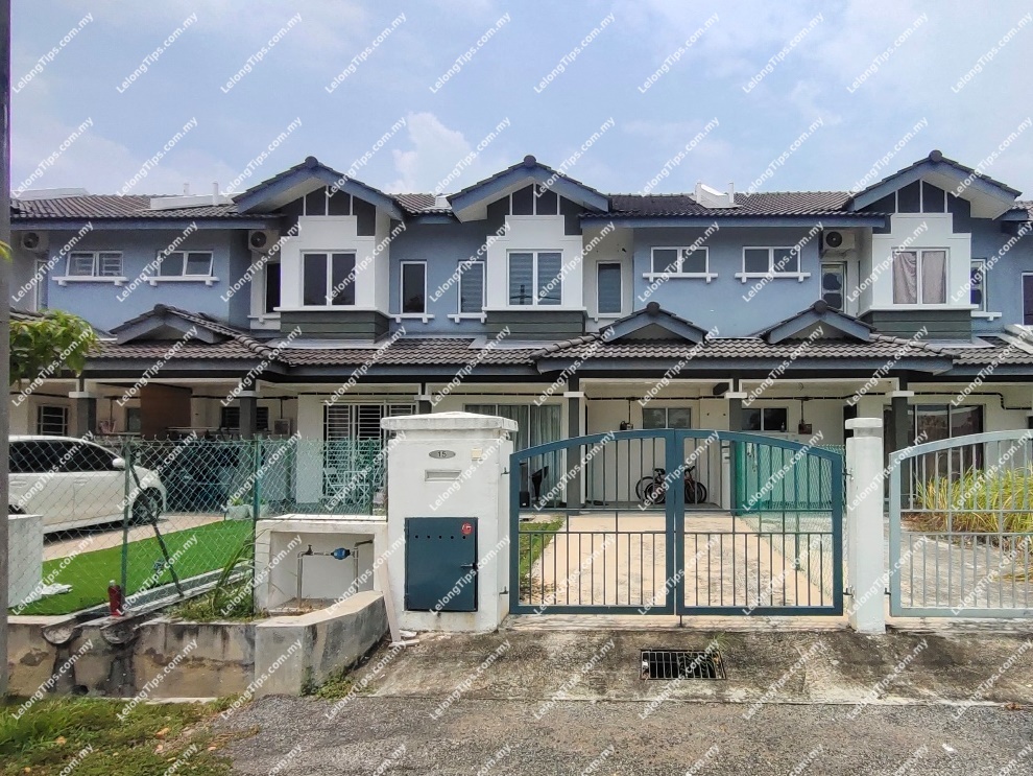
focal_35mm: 16
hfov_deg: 94.5
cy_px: 388
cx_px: 516
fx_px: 478
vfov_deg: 78.1
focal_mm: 1.66
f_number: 2.2
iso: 50
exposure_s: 1/2413
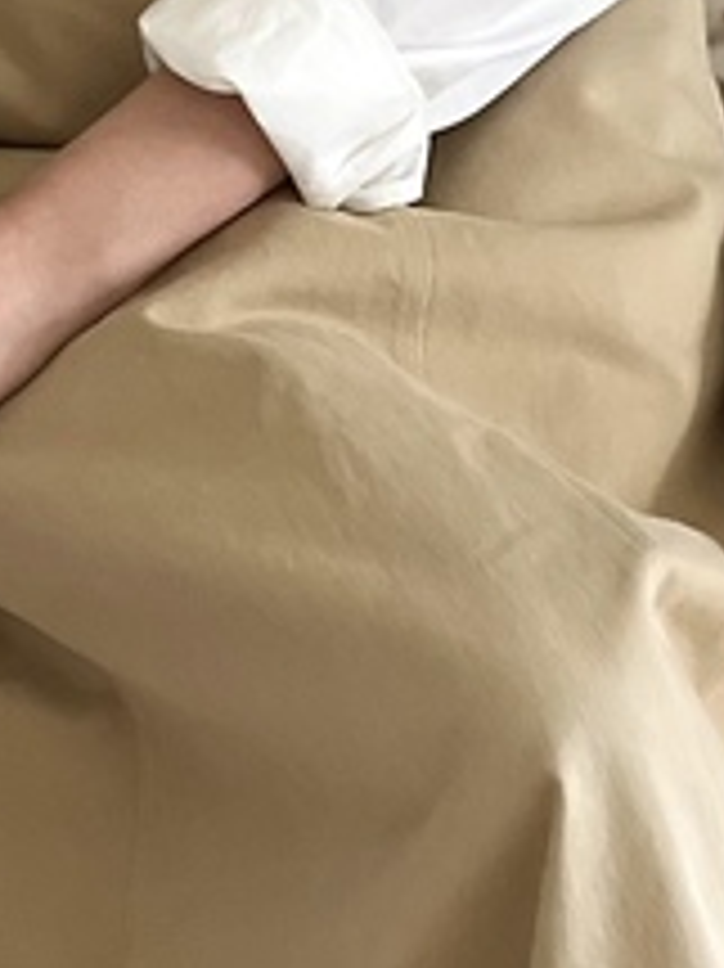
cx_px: 391
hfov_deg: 12.2
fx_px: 3378
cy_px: 536
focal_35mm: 121
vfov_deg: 16.3
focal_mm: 5.1
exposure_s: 1/40
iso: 500
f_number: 1.6
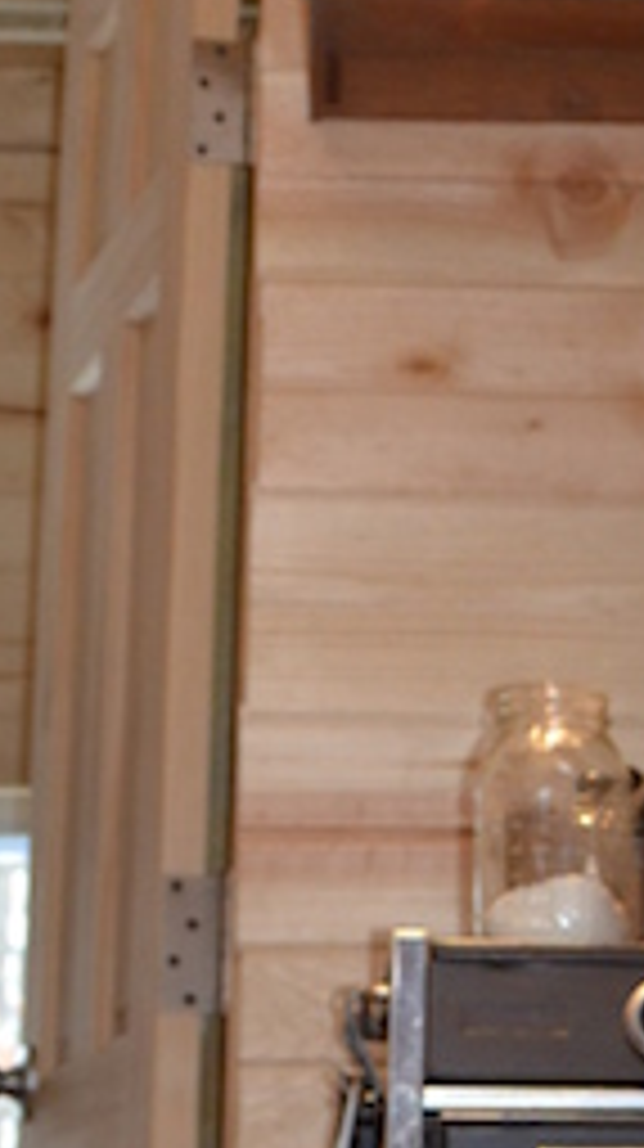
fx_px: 3804
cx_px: 923
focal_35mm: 125
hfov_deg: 9.4
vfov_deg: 17.1
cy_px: 344
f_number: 3.5
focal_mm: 18
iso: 800
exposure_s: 1/60
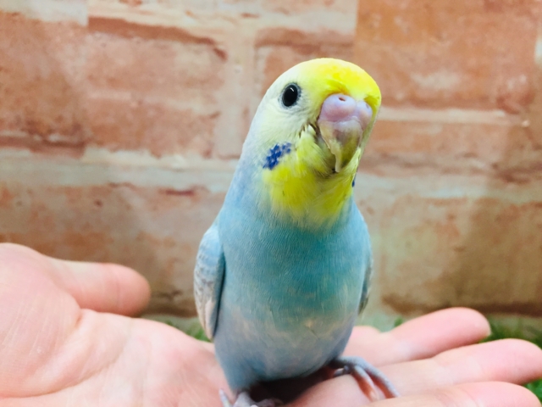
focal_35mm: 29
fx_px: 454
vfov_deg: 48.2
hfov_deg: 61.7
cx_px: 271
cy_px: 204
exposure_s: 1/30
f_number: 2.2
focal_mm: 4.15
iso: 50
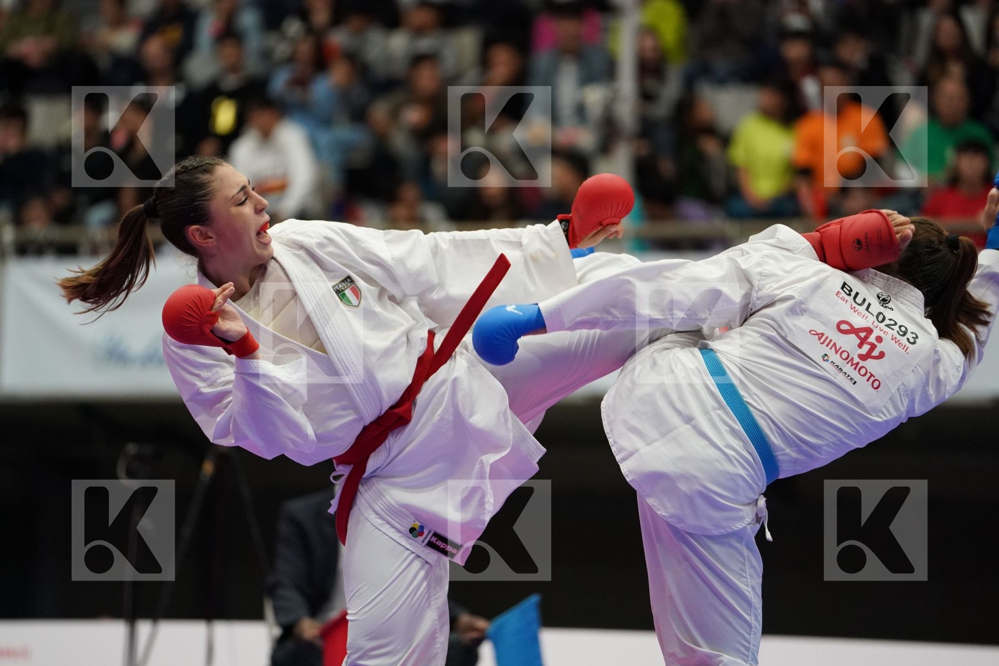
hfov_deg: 10.3
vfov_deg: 6.9
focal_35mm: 200
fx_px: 5550
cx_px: 500
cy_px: 333
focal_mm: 200
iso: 3200
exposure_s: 1/1000
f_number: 2.8
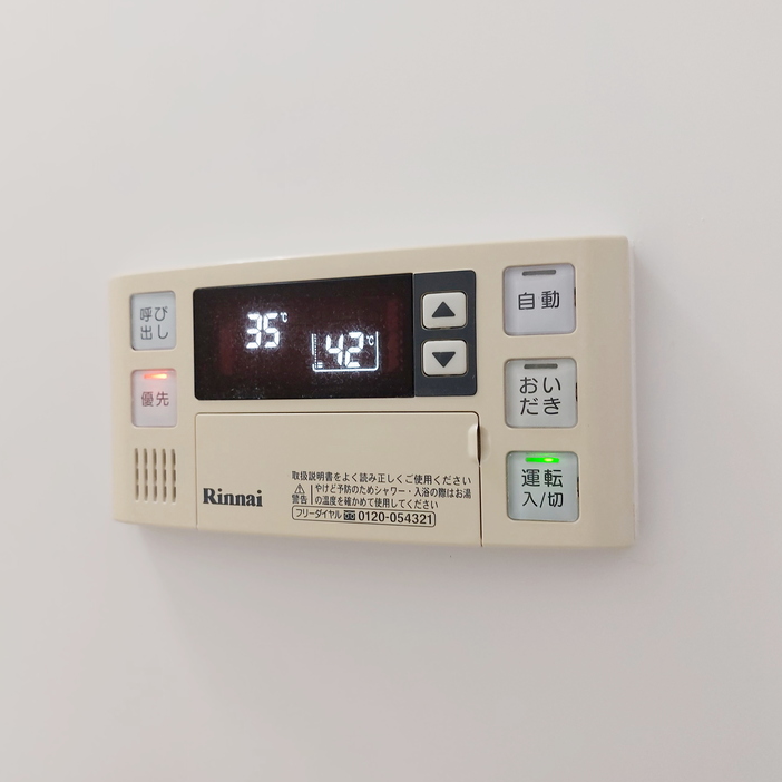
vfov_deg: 55.6
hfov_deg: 55.5
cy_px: 388
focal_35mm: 29
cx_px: 350
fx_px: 741
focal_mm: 5.23
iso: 160
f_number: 1.8
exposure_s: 1/24
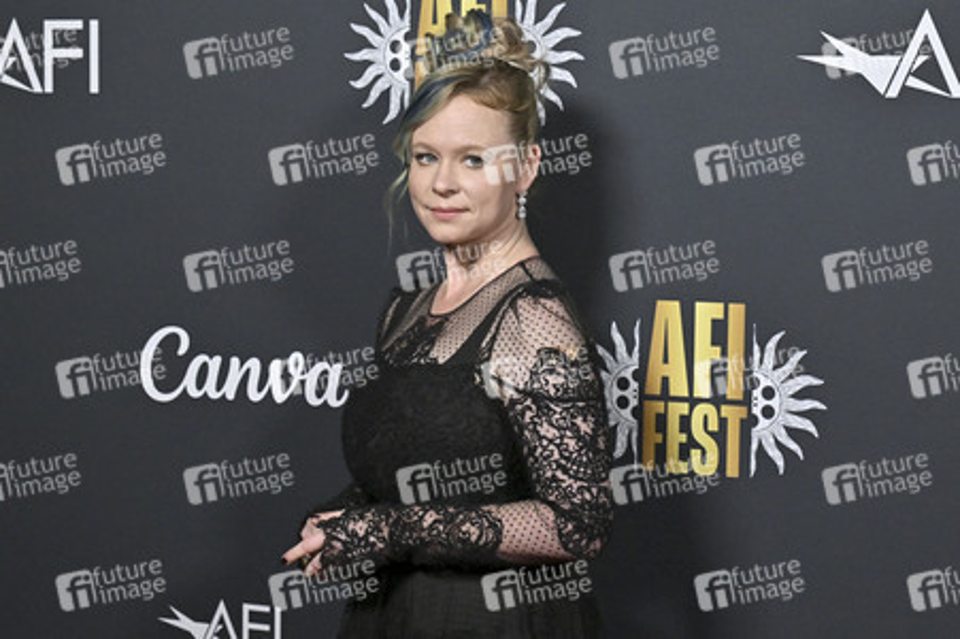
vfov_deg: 25.0
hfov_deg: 36.9
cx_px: 480
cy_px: 320
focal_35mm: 54
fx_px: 1439
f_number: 6.3
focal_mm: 54
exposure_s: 1/320
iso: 2500
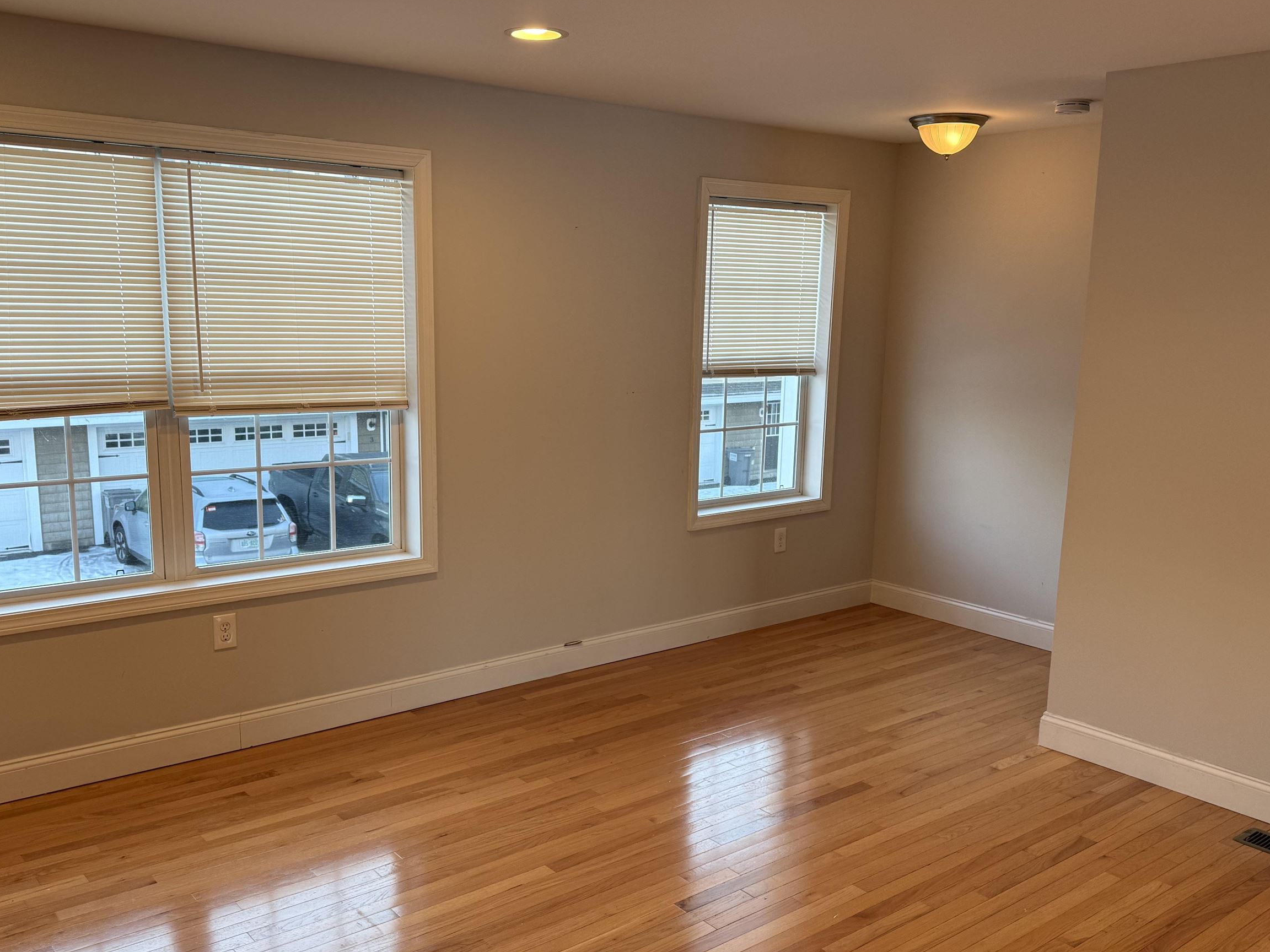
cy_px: 529
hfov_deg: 56.8
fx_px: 1174
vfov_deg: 44.1
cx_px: 649
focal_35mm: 32
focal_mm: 6.76
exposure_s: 1/120
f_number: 1.78
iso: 80
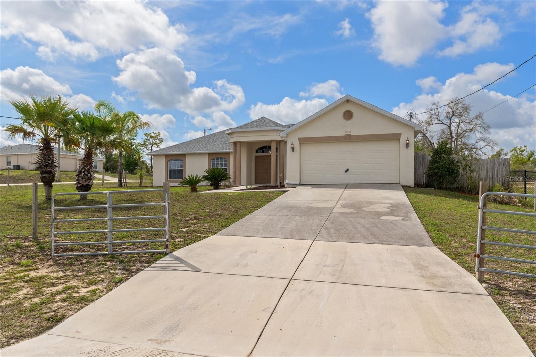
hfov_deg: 73.8
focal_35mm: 24
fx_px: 357
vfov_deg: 53.1
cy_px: 178
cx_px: 268
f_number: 8
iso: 250
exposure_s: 1/350
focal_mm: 16
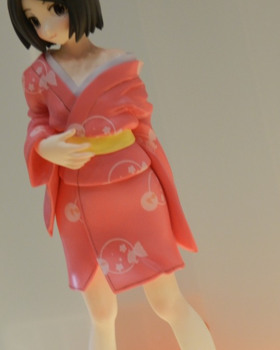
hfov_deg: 7.6
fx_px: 2114
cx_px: 148
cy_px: 159
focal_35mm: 204
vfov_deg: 9.5
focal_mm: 31.2
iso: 400
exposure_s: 1/25
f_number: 5.4
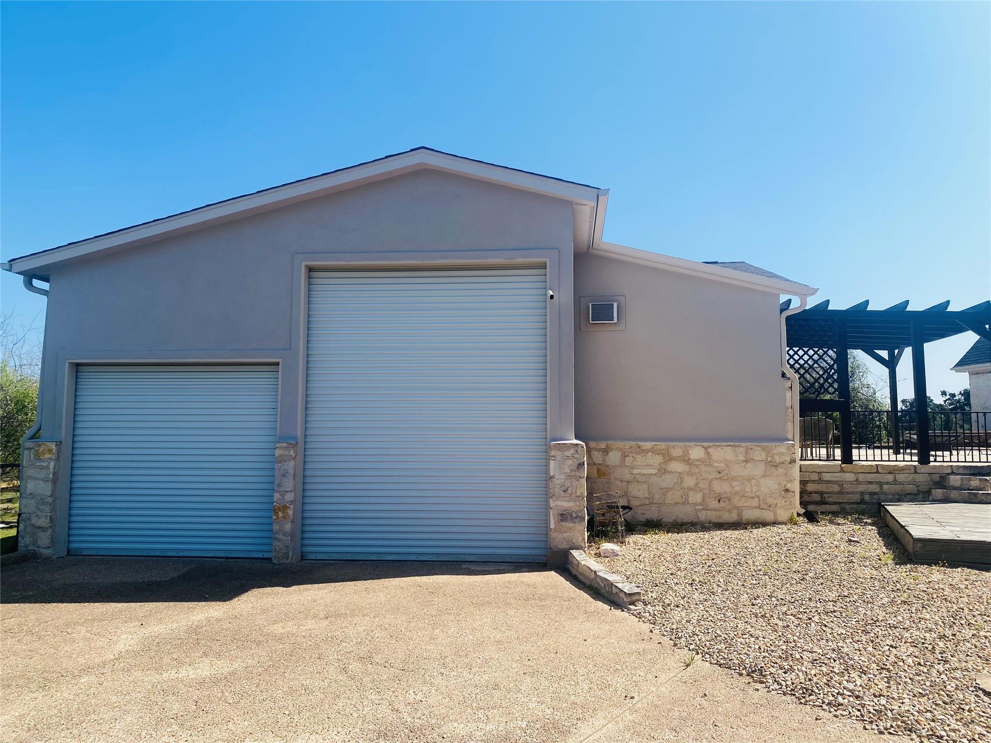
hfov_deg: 67.3
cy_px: 372
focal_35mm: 26
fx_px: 744
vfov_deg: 53.1
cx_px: 496
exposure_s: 1/3401
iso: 32
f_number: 1.8
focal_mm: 4.25
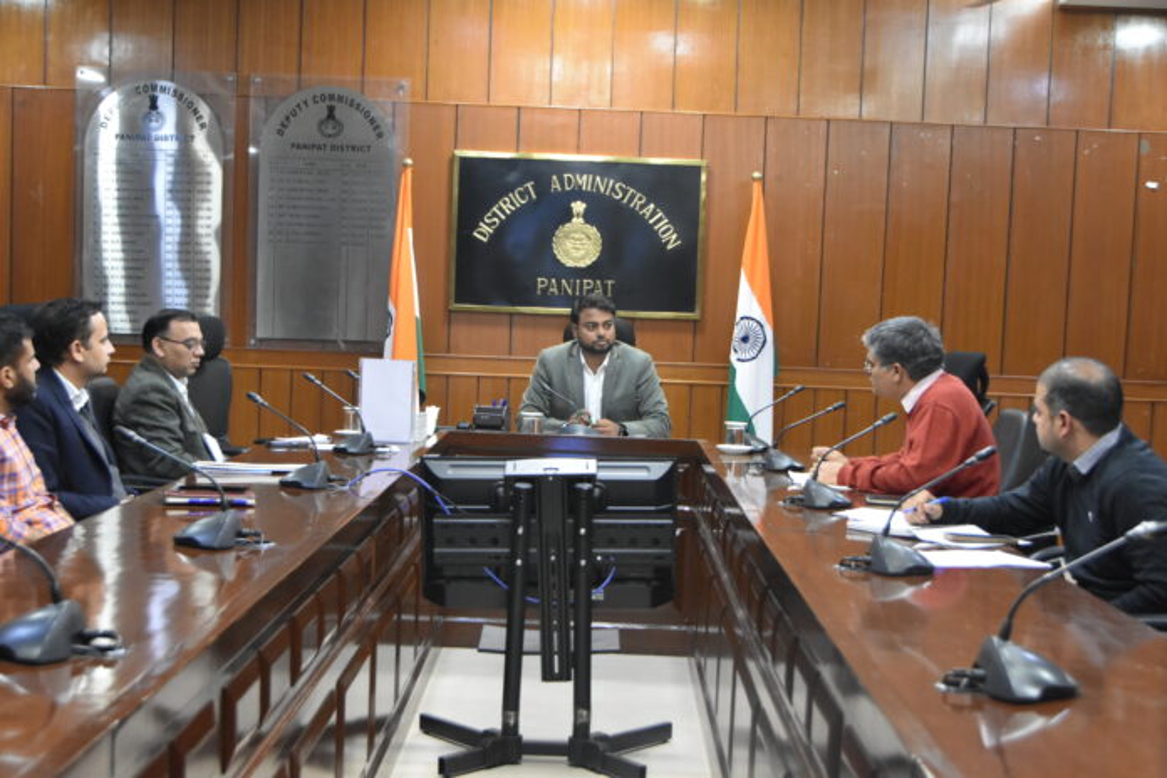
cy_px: 389
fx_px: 1702
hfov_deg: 37.9
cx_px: 584
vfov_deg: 25.8
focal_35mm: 52
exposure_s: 1/60
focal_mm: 35
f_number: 4.2
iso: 2800
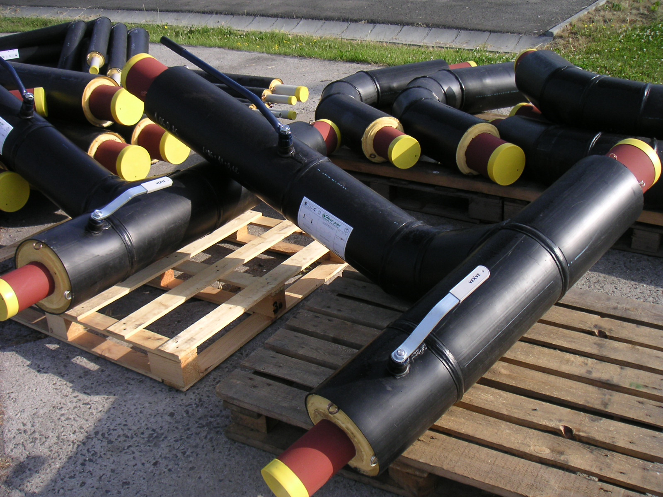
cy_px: 248
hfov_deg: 49.0
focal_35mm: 38
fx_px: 728
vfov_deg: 37.7
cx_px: 332
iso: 50
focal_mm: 6
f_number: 2.8
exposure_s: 1/500
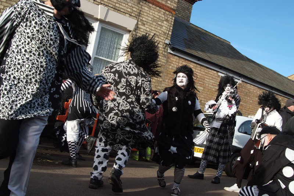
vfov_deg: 36.9
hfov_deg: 53.1
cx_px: 147
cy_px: 98
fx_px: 294
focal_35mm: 36
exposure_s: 1/285
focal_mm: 24
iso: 400
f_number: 9
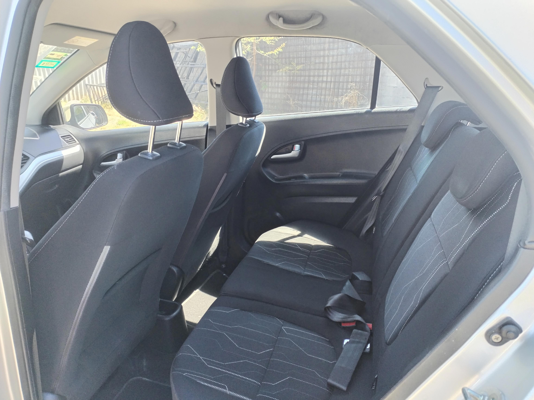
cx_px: 267
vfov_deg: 48.2
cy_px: 200
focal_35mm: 29
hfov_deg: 61.7
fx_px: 447
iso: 131
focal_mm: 4.75
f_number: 1.8
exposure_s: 1/100
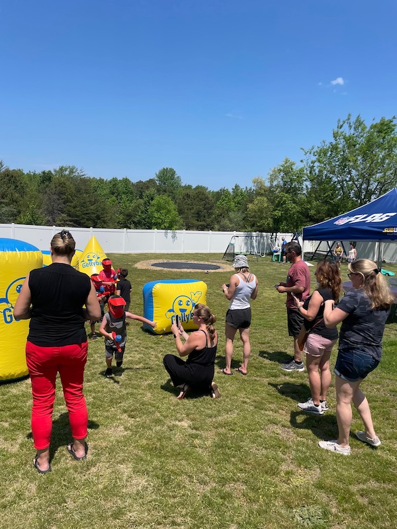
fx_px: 398
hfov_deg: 53.1
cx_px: 198
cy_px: 264
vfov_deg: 67.3
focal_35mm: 26
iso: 32
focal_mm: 4.2
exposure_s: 1/4000
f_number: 1.6
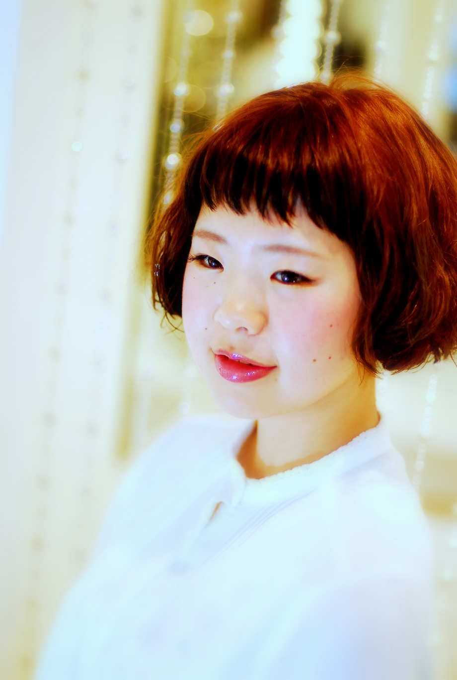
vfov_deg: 26.9
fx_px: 1421
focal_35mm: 75
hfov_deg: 18.3
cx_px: 228
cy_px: 340
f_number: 1.4
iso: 500
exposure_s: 1/250
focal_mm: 50
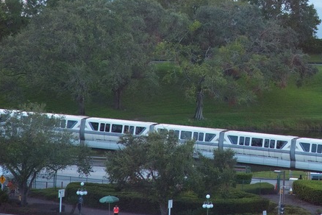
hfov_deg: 5.9
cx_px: 311
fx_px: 3139
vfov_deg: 3.9
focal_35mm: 351
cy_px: -91
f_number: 4
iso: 640
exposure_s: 1/250
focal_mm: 120
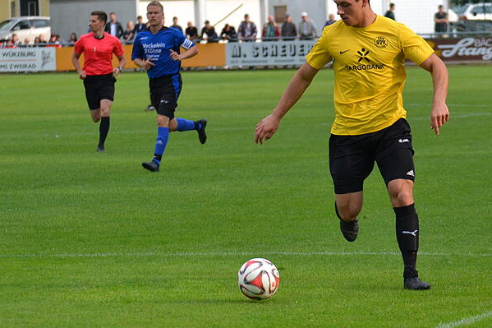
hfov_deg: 8.0
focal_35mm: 257
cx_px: 308
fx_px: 3510
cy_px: 195
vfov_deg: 5.3
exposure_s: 1/500
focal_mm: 95
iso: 450
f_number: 4.2
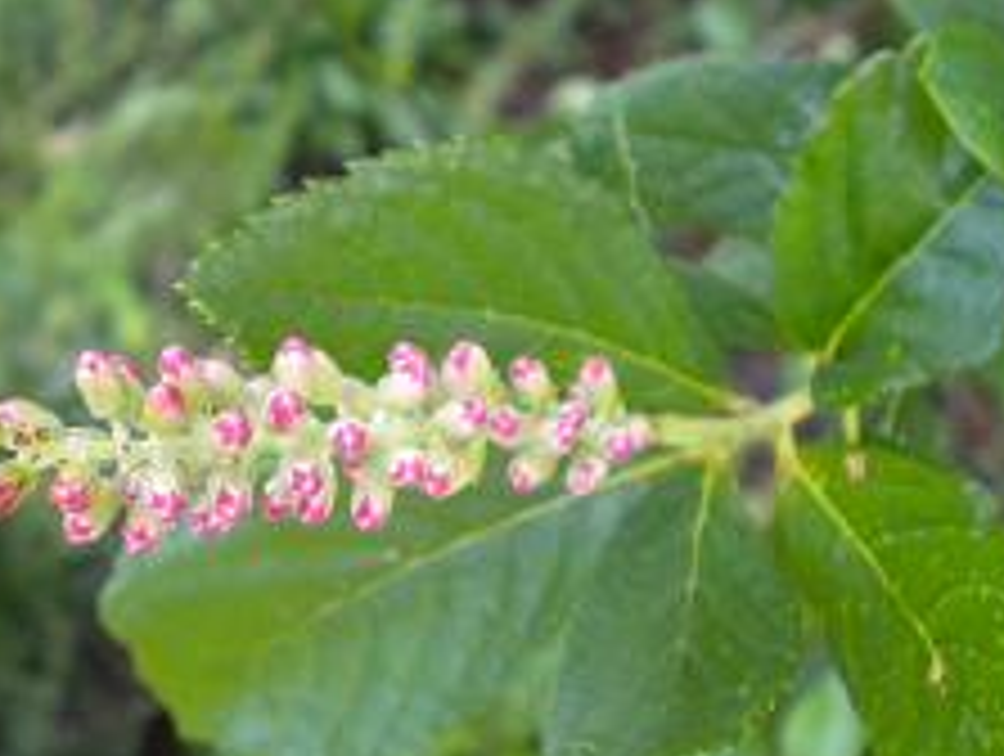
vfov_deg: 22.0
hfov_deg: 28.8
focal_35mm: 67
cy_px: 464
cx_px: 371
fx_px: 1946
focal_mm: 7.4
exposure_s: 1/145
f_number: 3.5
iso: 400
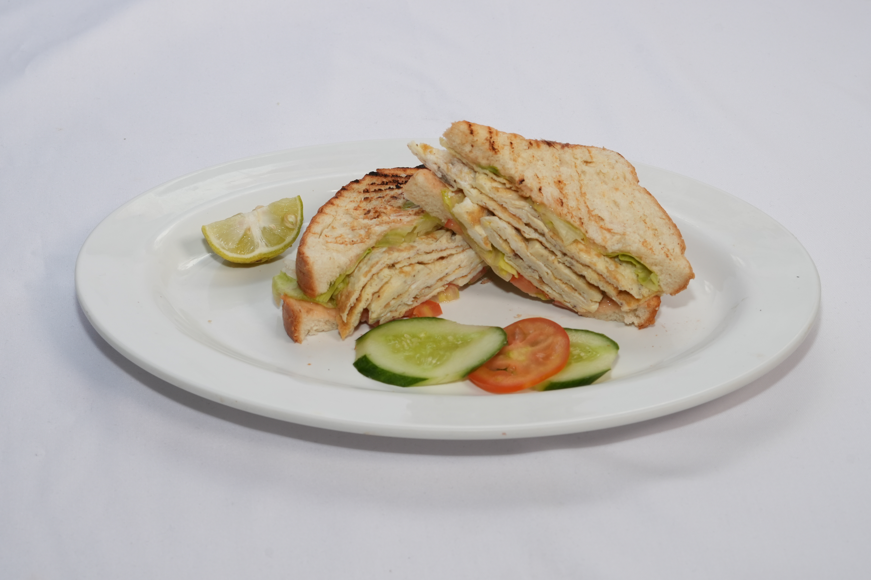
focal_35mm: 75
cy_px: 290
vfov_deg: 18.2
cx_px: 436
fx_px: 1814
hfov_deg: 27.0
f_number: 10
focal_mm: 50
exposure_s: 1/100
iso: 400
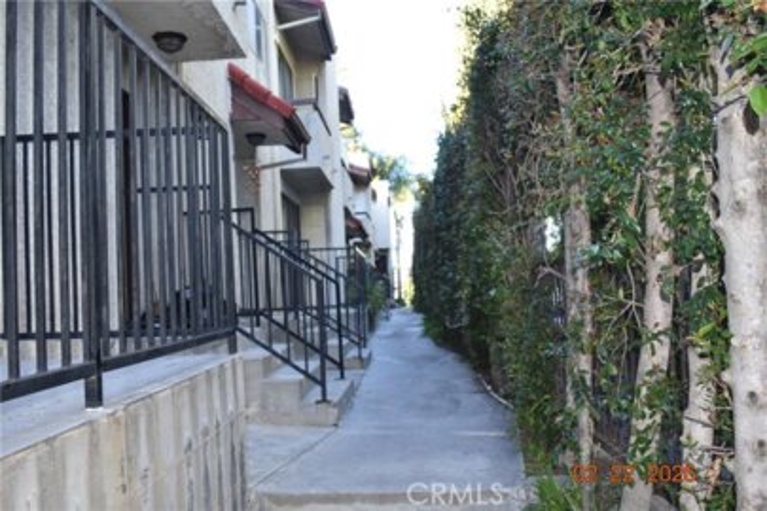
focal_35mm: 33
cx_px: 384
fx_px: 703
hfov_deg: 57.2
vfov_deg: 40.0
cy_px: 256
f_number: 5
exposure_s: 1/200
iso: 640
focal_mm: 22
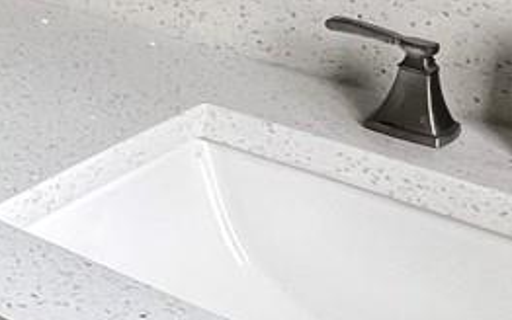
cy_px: -207
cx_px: -518
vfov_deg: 14.2
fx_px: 1173
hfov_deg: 17.5
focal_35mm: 84
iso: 100
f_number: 1.8
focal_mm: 1.57
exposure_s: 1/99
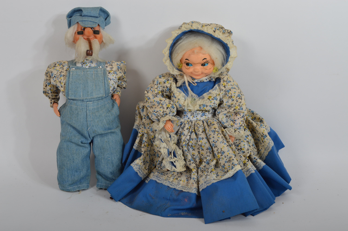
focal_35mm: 57
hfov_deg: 35.1
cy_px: 116
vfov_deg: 23.7
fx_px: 551
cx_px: 174
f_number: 9
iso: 100
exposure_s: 1/160
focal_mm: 38
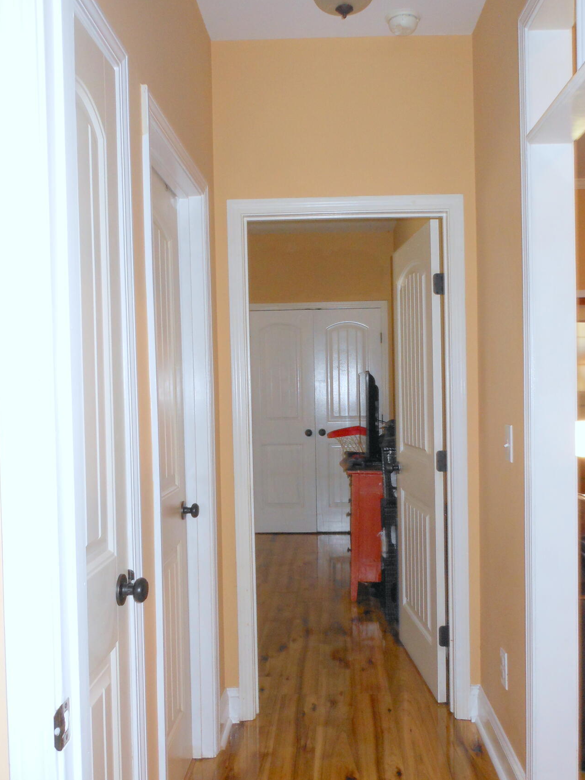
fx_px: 743
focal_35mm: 33
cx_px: 299
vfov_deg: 55.3
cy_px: 419
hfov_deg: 42.9
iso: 200
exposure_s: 1/25
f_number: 3.7
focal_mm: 5
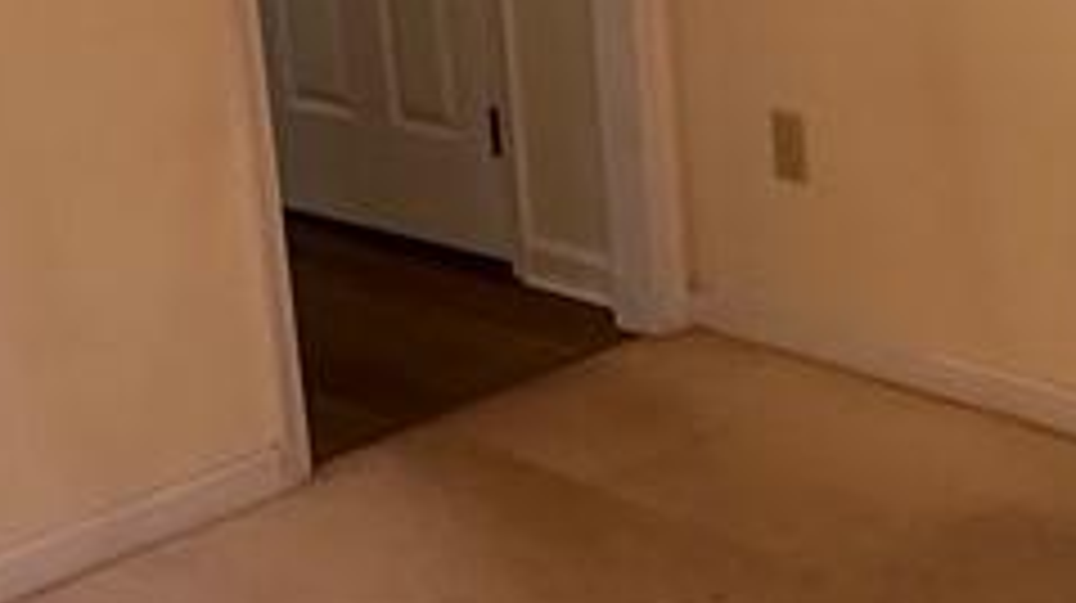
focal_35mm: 92
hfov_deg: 22.9
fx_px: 2623
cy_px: 108
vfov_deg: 13.1
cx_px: 837
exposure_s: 1/120
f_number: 2.2
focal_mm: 2.22
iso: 320
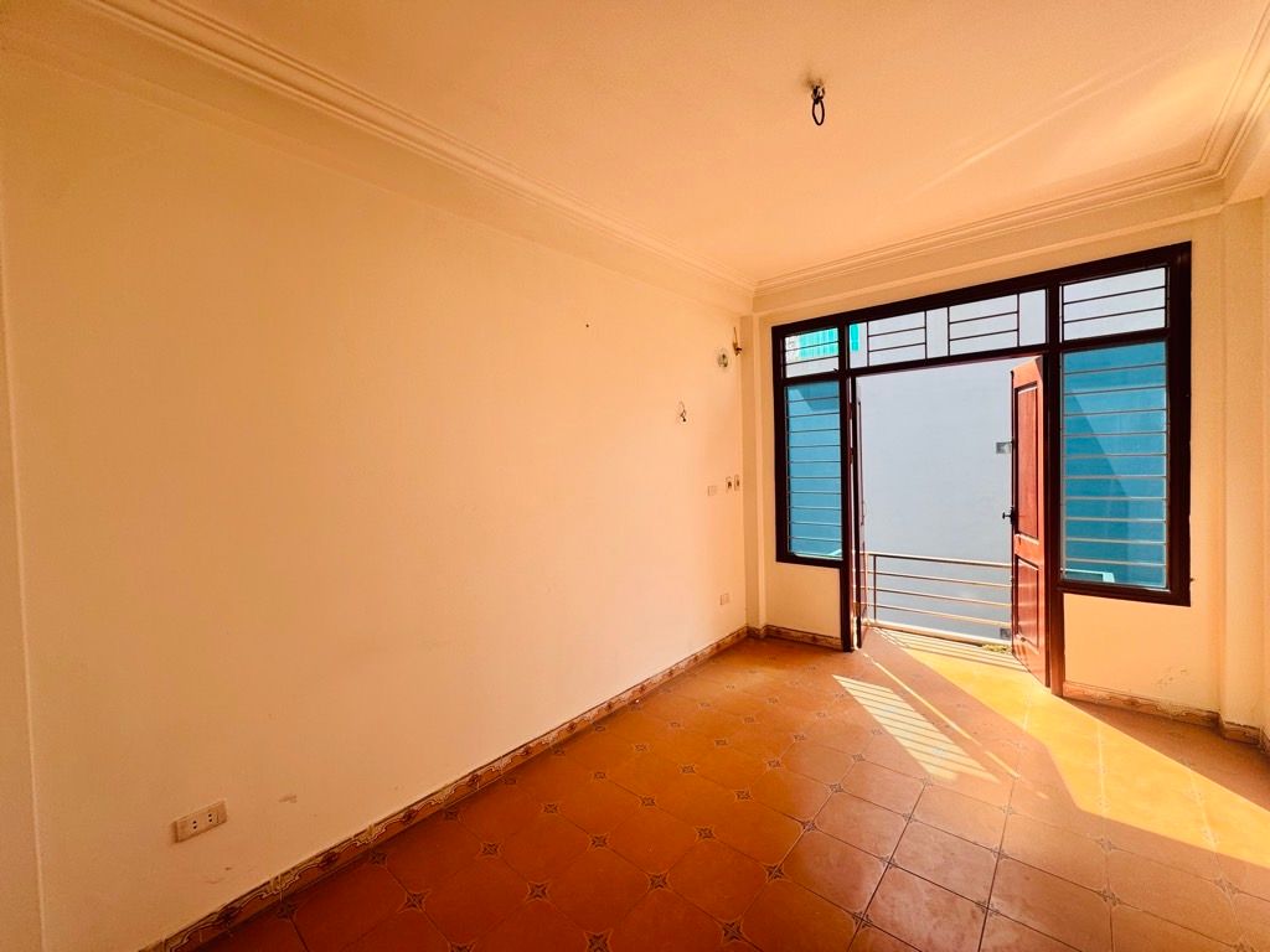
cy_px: 476
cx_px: 635
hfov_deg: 102.1
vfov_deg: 85.7
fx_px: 514
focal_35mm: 14
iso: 40
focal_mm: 2.22
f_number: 2.2
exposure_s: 1/261
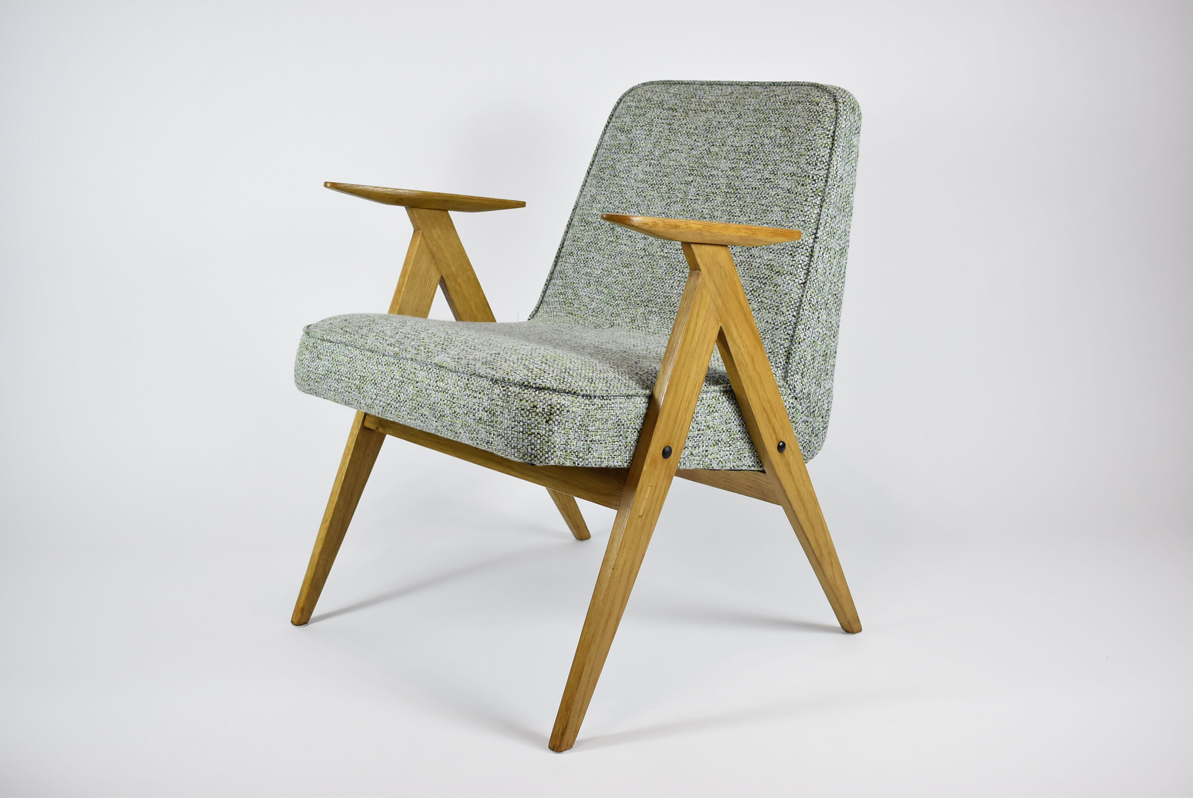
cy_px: 399
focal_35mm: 45
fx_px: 1492
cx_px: 596
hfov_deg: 43.6
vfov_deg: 29.9
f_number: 5.6
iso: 800
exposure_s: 1/125
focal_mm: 30
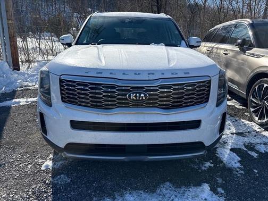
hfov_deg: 71.6
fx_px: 186
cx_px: 134
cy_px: 100
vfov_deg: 56.8
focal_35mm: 24
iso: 100
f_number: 1.78
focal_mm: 6.76
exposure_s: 1/5714
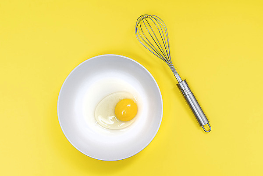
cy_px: 88
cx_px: 132
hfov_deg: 36.9
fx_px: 394
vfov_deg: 25.1
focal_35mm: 54
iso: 100
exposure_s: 1/100
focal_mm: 54
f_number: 13
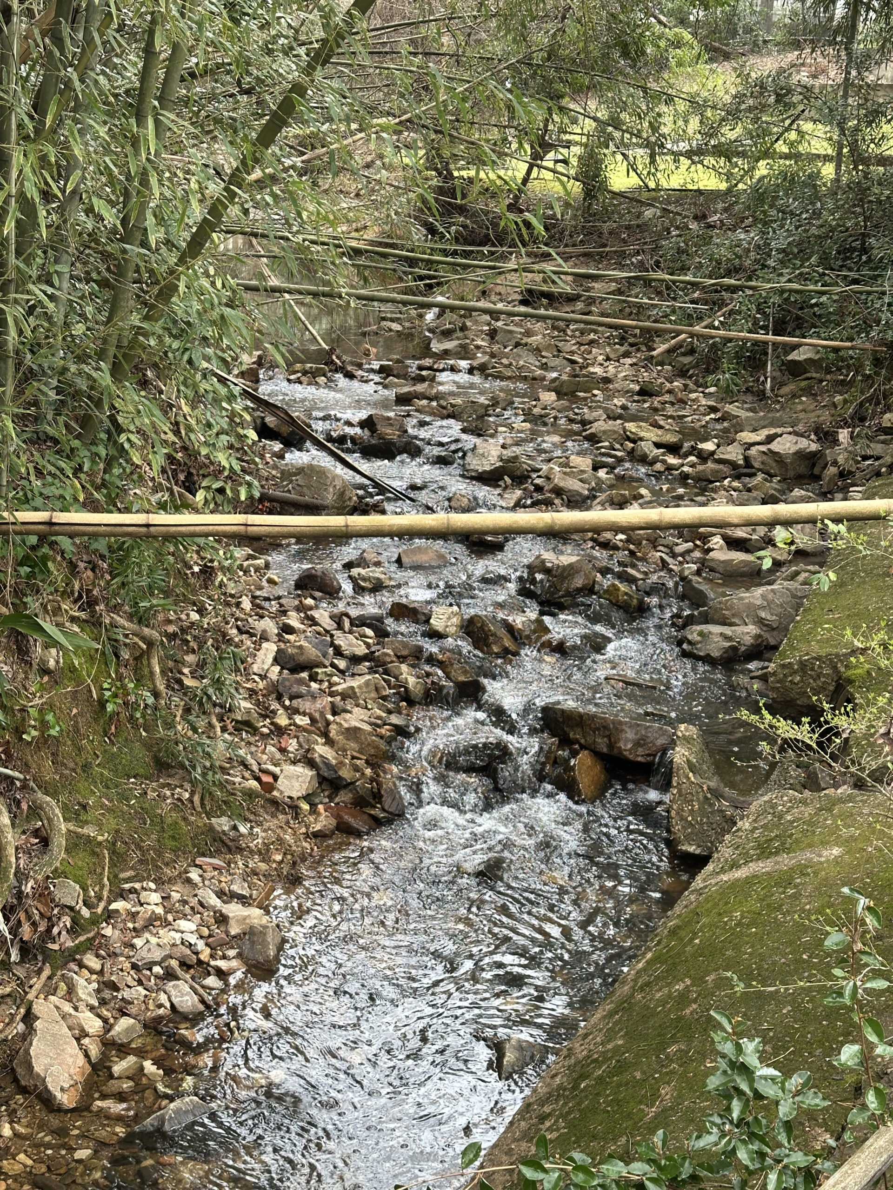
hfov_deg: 30.3
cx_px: 446
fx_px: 1651
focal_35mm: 48
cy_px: 595
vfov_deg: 39.7
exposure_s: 1/121
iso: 64
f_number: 1.78
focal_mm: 6.86
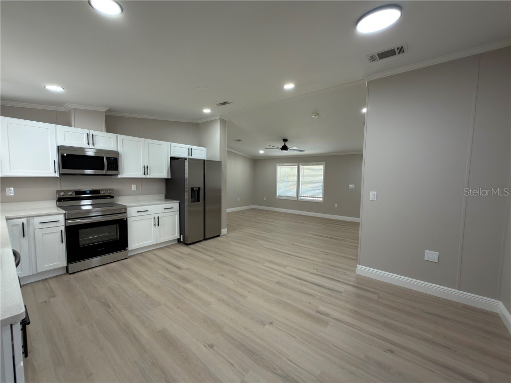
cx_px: 256
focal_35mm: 14
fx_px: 207
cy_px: 192
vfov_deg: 85.7
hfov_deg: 102.1
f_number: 2.2
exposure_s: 1/30
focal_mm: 2.22
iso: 64
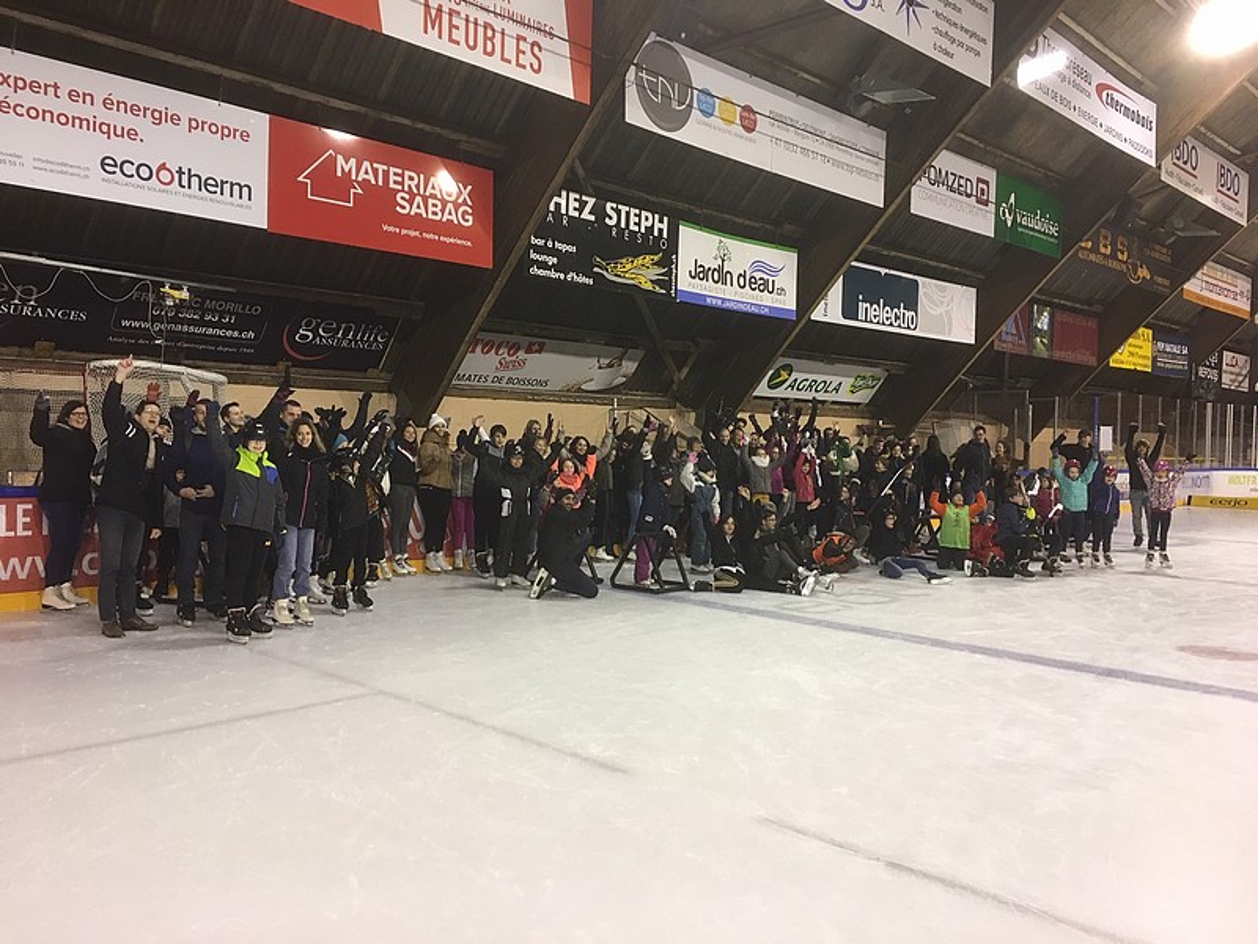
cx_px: 629
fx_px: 1054
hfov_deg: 61.7
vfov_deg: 48.2
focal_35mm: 29
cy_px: 472
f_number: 2.2
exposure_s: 1/33
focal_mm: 4.15
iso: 50
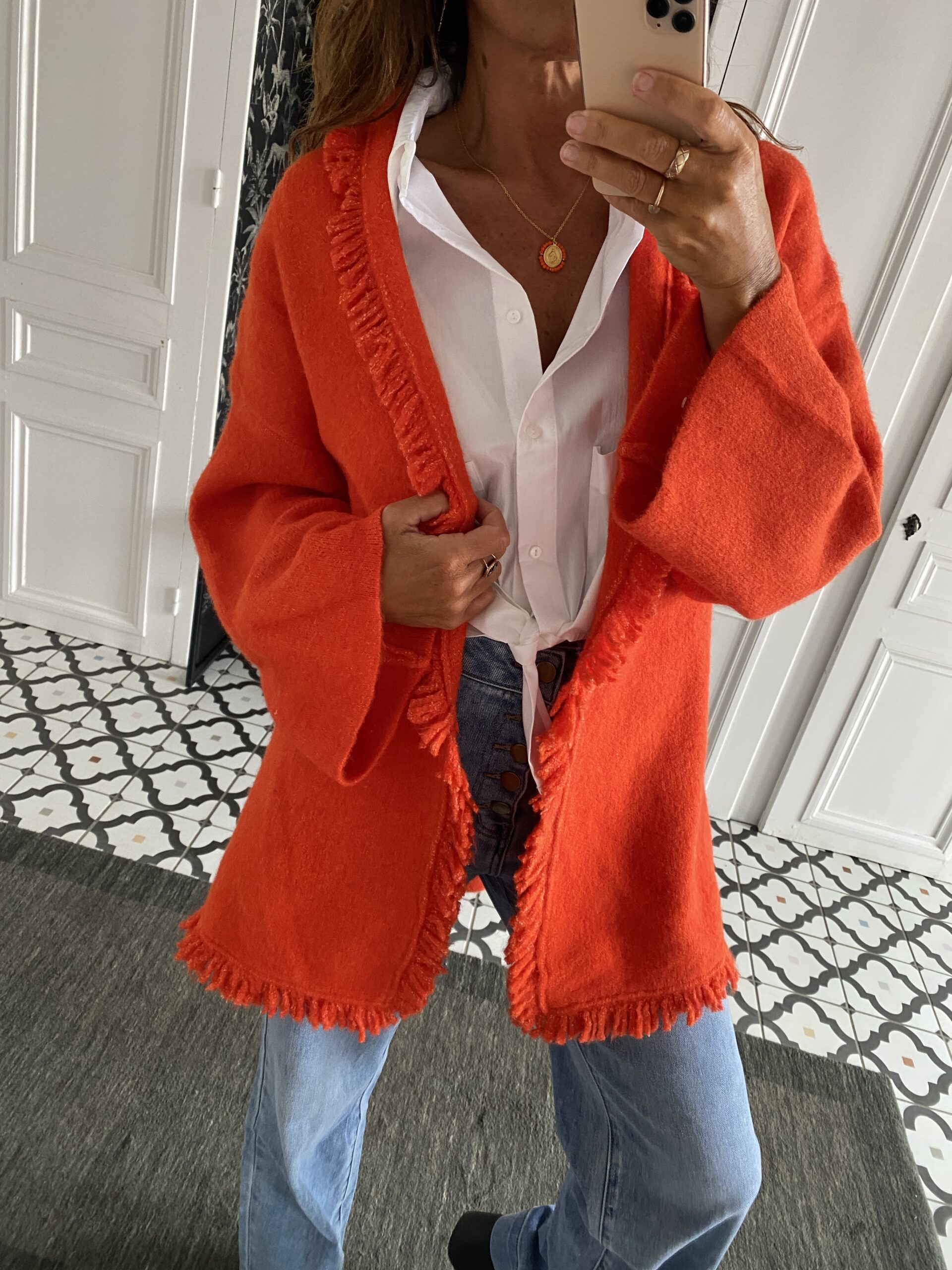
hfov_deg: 53.1
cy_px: 635
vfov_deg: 67.3
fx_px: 953
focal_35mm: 26
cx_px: 476
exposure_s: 1/60
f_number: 1.8
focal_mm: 4.25
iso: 250
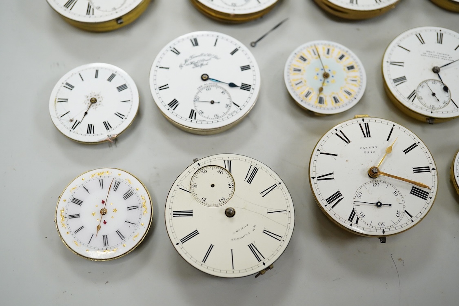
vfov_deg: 29.9
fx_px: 574
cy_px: 153
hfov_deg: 43.6
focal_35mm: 45
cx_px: 230
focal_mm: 30
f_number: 7.1
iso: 3200
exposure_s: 1/400
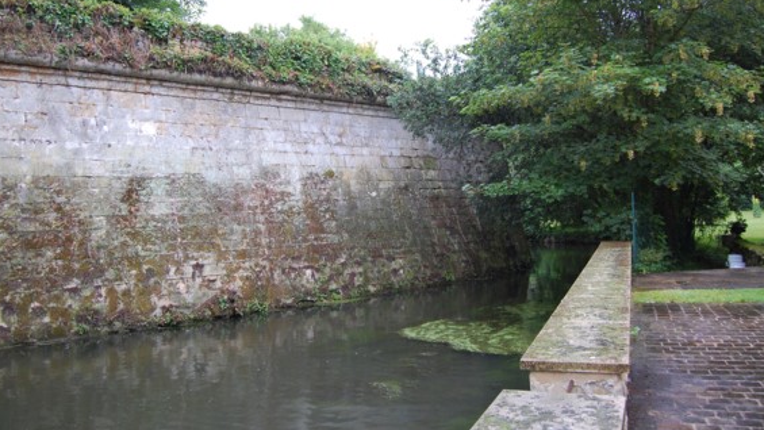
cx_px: 372
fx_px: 608
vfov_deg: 38.7
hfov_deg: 64.3
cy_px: 162
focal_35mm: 30
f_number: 5
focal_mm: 18
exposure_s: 1/100
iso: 400
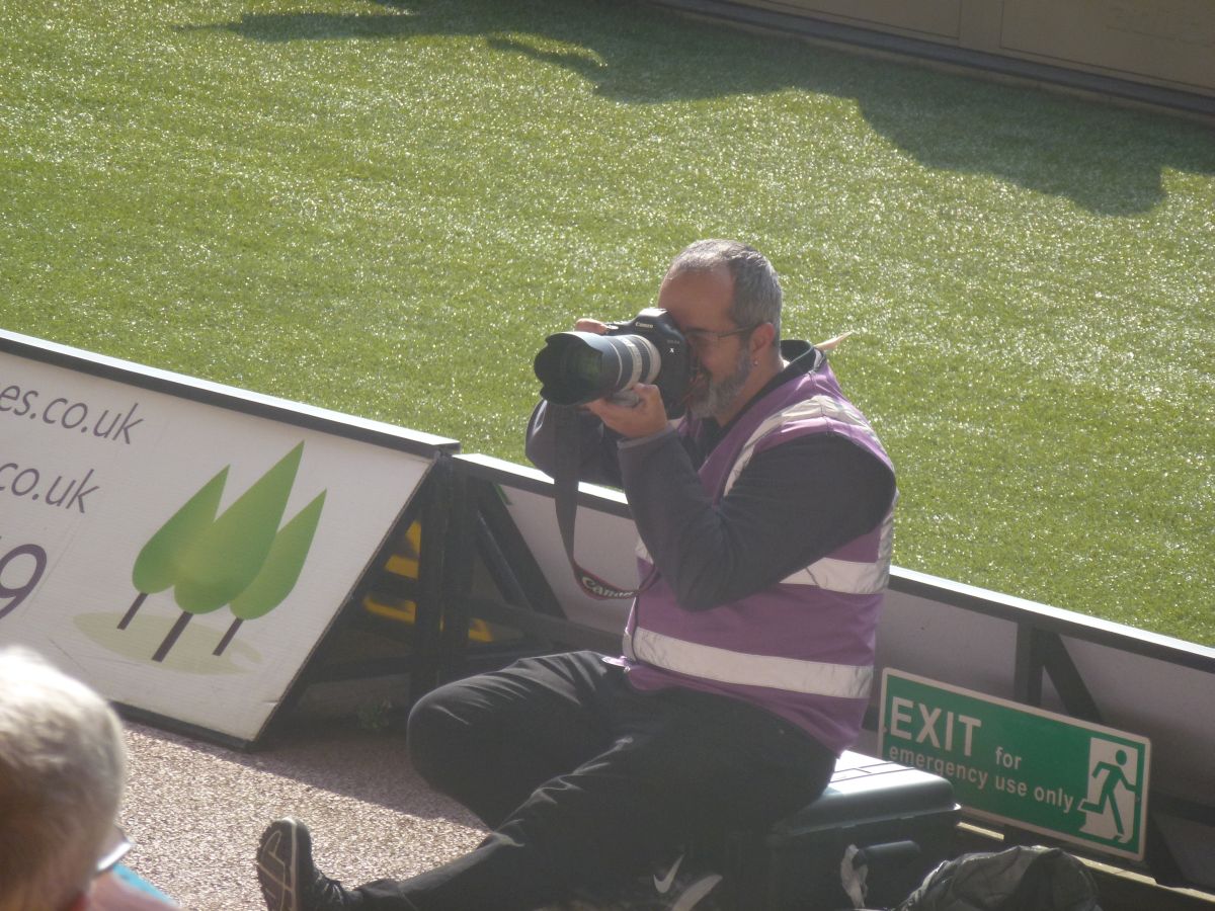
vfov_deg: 5.6
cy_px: 456
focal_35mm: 266
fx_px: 9336
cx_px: 608
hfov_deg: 7.4
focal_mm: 47.7
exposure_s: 1/250
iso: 125
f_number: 5.6
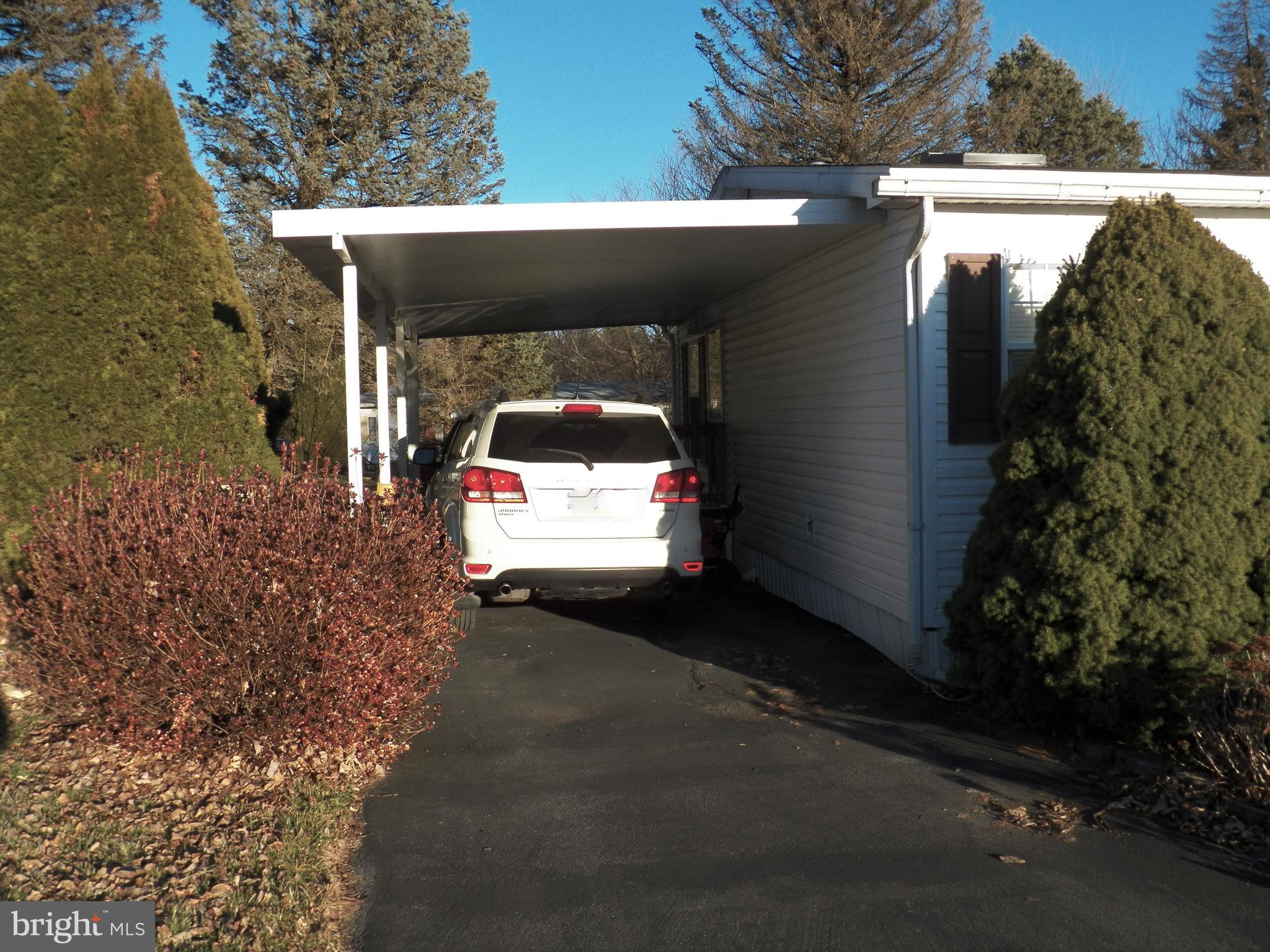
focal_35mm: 31
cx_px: 635
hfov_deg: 58.4
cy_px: 476
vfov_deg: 45.4
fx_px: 1137
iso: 125
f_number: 4
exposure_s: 1/640
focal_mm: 5.5
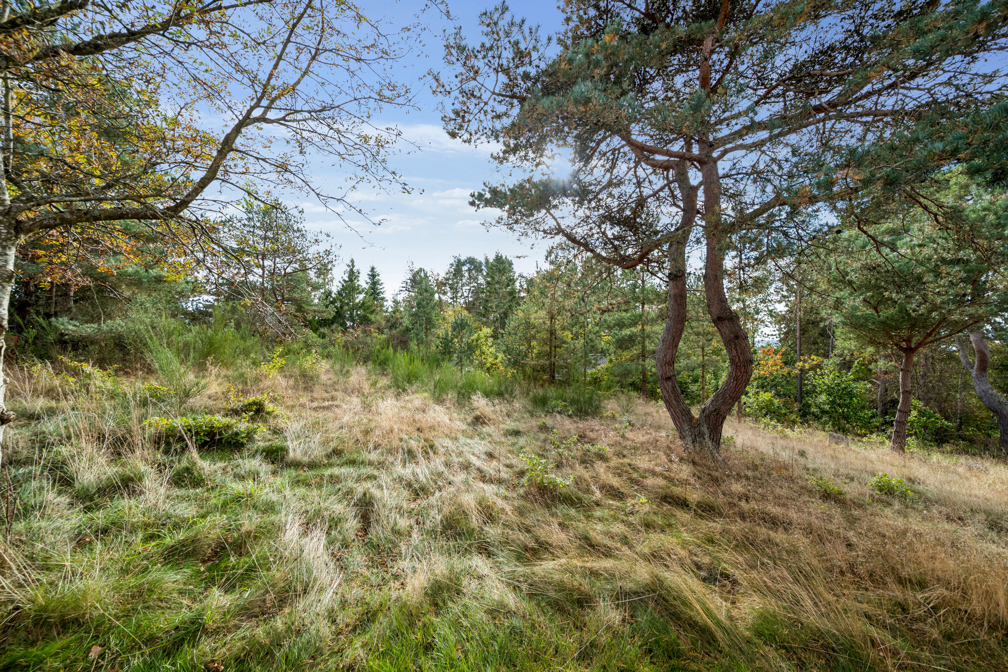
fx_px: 392
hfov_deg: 104.3
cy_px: 336
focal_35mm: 14
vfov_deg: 81.2
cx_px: 504
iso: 200
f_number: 8
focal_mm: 14
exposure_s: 1/320
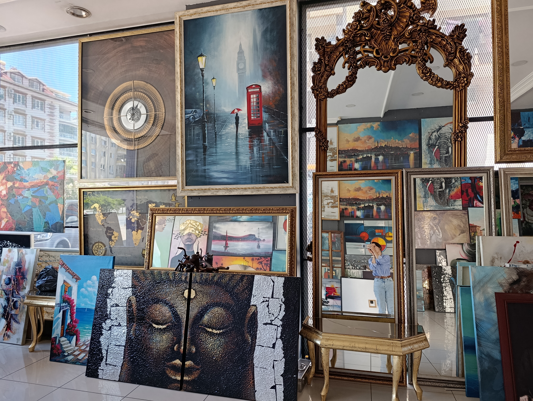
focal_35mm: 23
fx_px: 355
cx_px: 266
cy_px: 200
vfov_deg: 59.0
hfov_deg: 73.8
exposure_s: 1/100
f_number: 1.65
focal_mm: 6.11
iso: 293
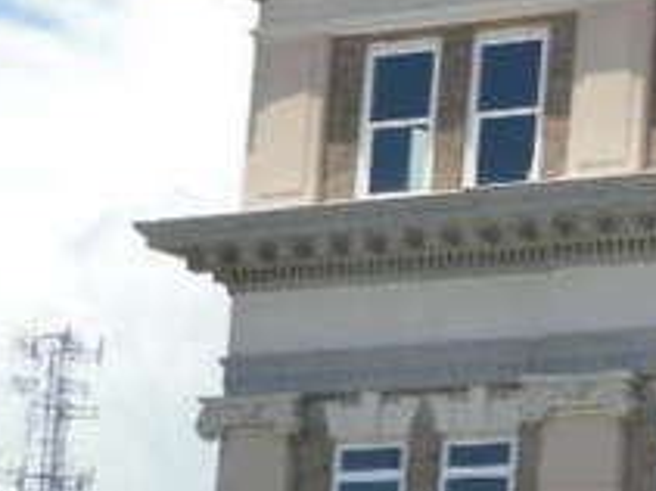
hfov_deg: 9.0
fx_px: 4015
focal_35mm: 212
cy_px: 503
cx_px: 1144
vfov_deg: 7.0
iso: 80
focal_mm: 9.98
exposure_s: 1/103
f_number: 10.2
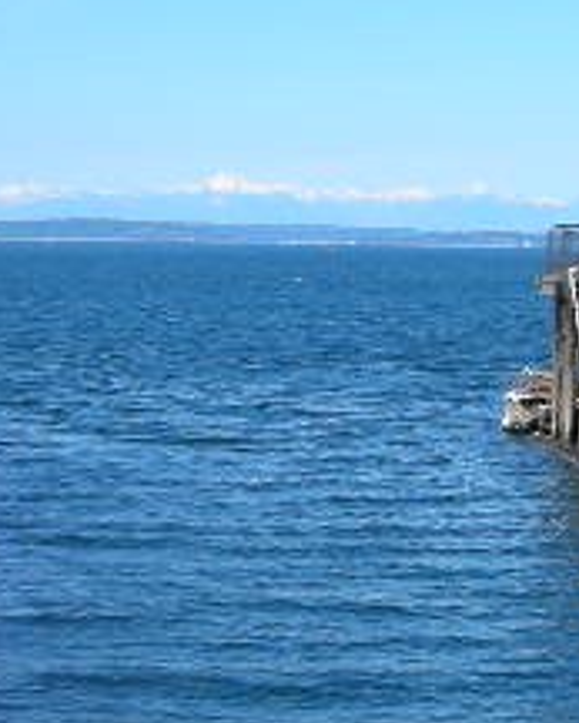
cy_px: 408
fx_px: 2162
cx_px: 569
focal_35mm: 101
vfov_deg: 19.0
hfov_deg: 15.0
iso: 50
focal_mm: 5.8
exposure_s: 1/63.8
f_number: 8.5
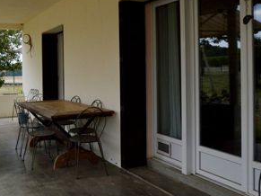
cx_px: 44
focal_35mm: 35
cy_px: 69
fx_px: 264
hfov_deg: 48.9
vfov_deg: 40.3
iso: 100
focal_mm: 10
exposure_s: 1/200
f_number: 7.1
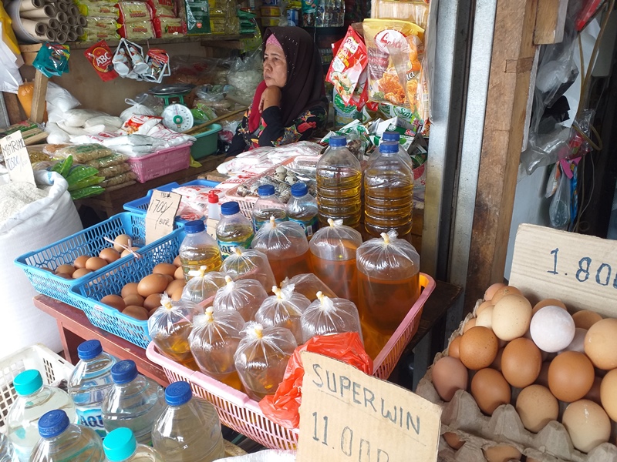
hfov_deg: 67.3
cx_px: 308
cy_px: 231
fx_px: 463
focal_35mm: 26
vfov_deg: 53.1
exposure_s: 1/50
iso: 64
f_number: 1.9
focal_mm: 3.6
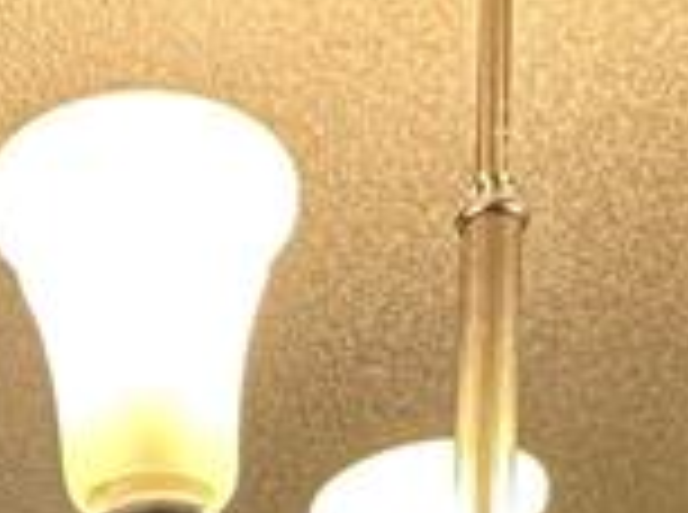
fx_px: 1864
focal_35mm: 94
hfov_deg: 20.8
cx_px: 202
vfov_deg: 10.3
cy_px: 1611
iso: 200
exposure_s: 1/60
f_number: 2.2
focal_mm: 2.22
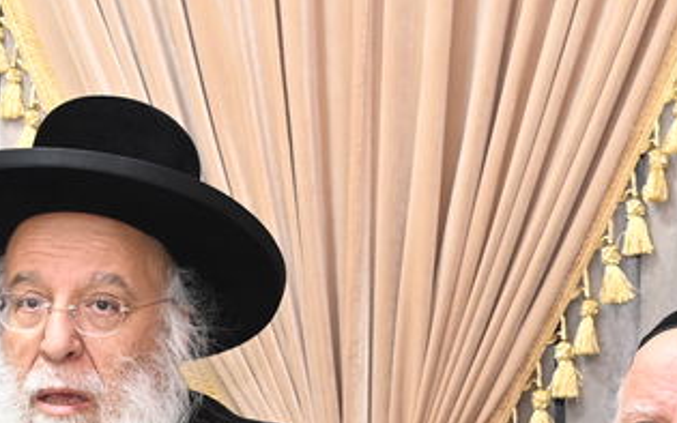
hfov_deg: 11.8
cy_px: 378
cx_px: -267
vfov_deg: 7.6
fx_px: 3174
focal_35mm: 172
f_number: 5
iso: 1600
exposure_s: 1/160
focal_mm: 38
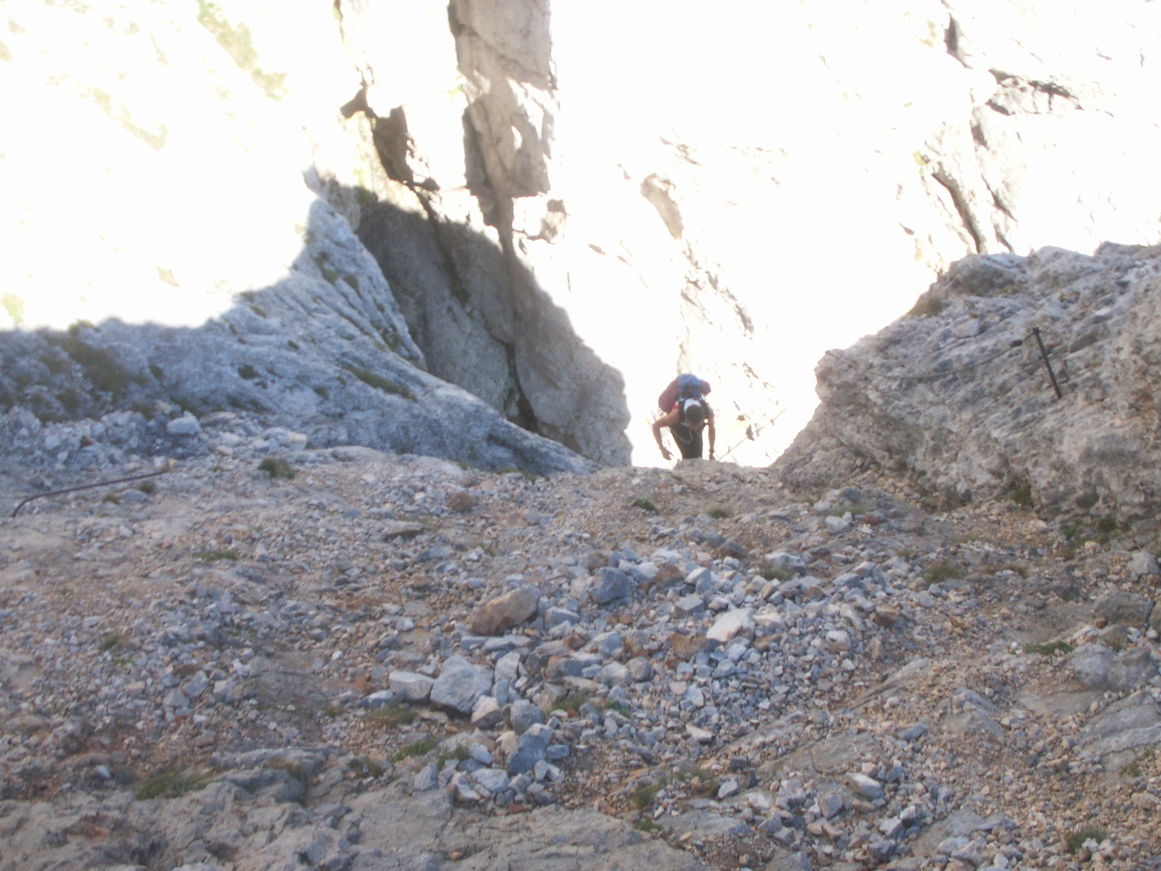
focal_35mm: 38
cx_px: 590
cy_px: 443
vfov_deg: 37.7
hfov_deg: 49.0
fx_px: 1275
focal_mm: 7.7
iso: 50
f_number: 7.1
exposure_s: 1/60
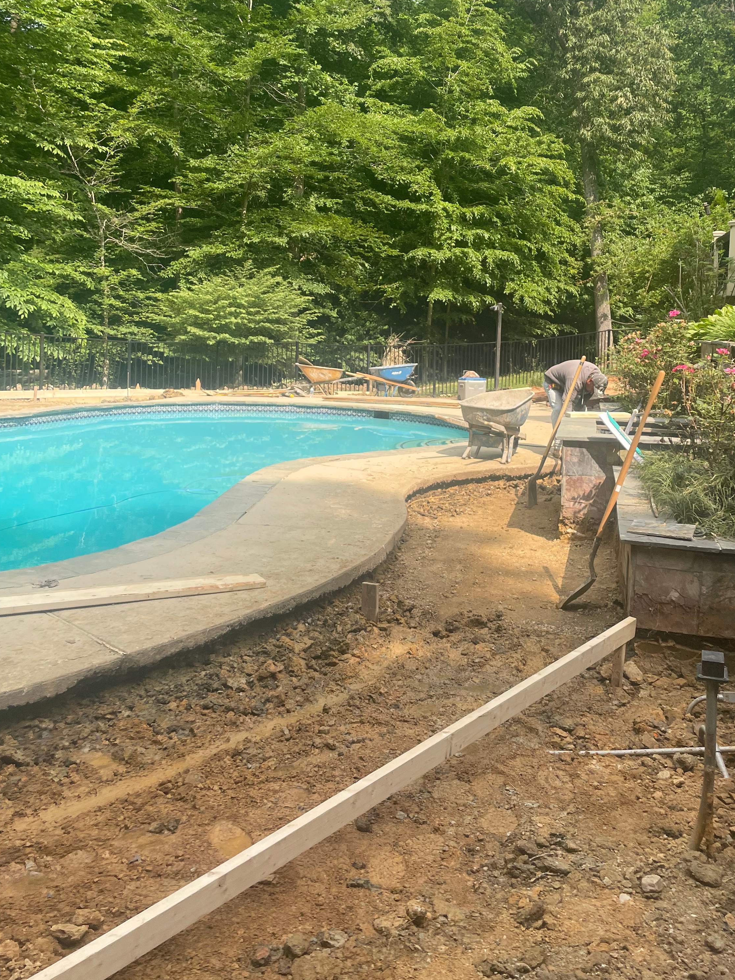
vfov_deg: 51.9
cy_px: 352
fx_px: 991
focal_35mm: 35
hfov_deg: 40.6
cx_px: 407
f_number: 1.6
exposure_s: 1/1335
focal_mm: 4.2
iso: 32
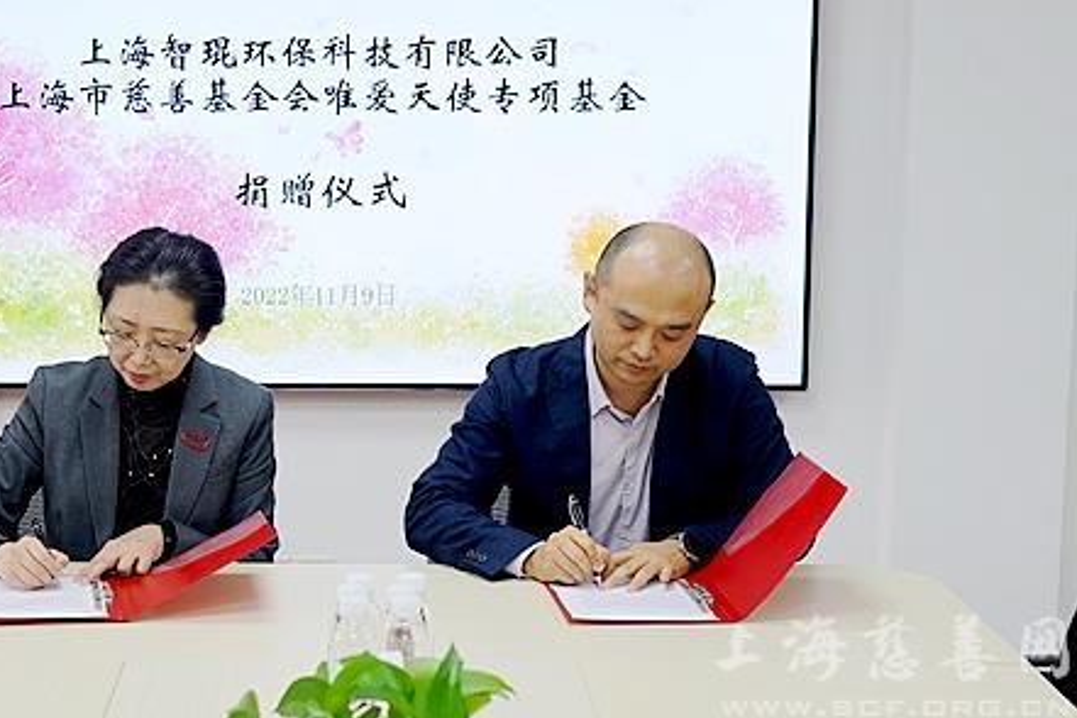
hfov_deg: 31.2
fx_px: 1915
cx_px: 366
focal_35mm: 64
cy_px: 271
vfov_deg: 21.2
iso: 400
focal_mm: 47
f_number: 5
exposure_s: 1/50
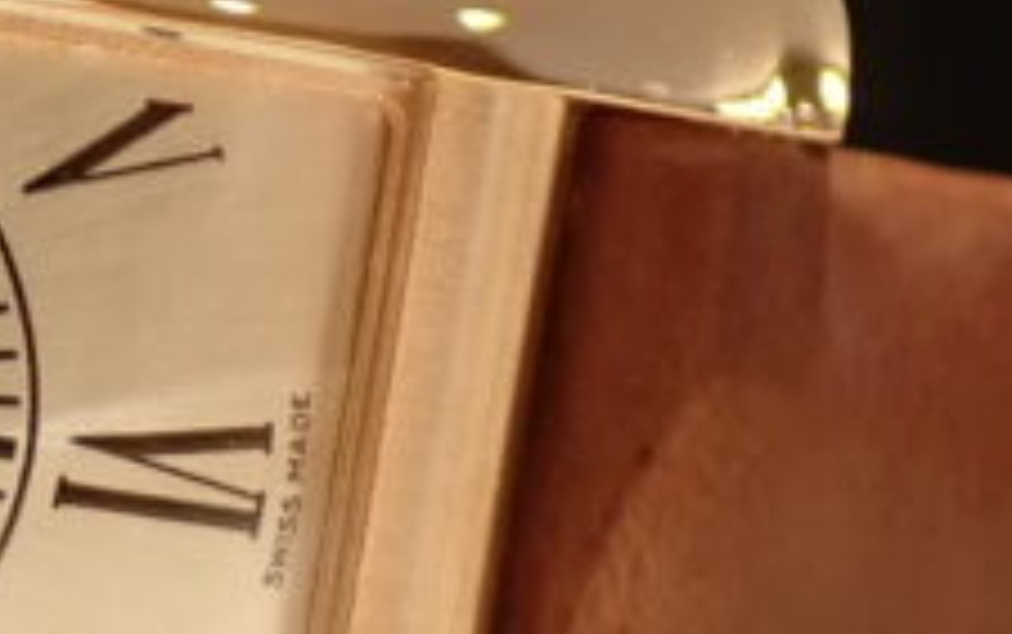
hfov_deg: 6.3
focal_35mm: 328
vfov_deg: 4.0
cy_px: 283
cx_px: -346
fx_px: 9053
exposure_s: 1/60
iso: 250
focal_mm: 10.35
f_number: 3.5
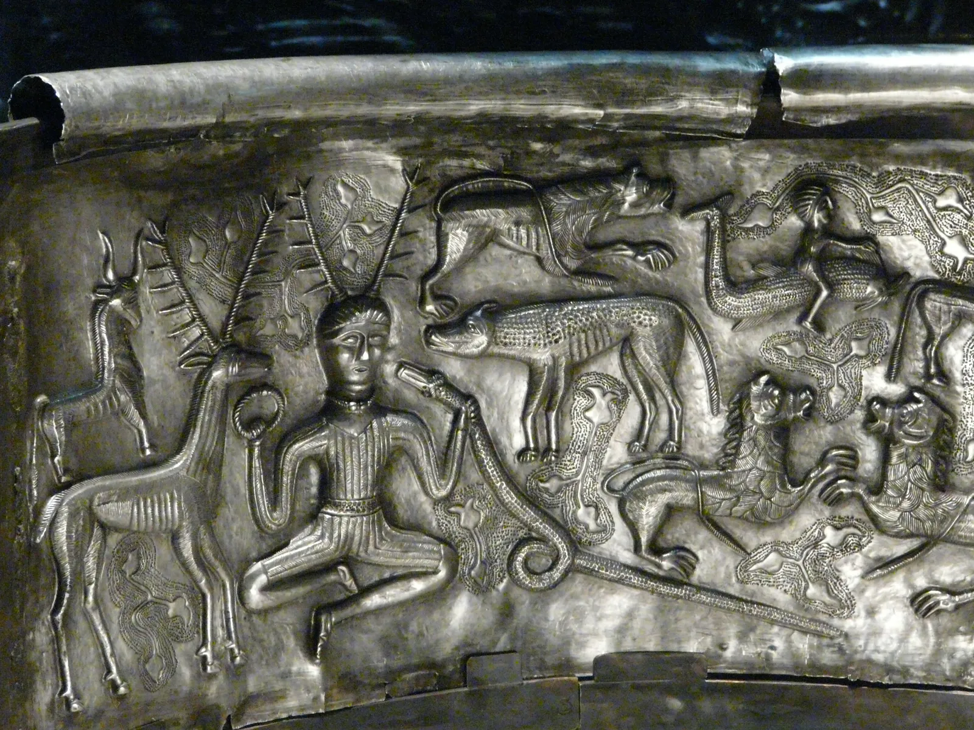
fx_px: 3630
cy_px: 365
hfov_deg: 15.3
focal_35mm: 129
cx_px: 487
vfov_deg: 11.5
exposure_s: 1/10
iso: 800
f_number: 3.6
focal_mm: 21.1
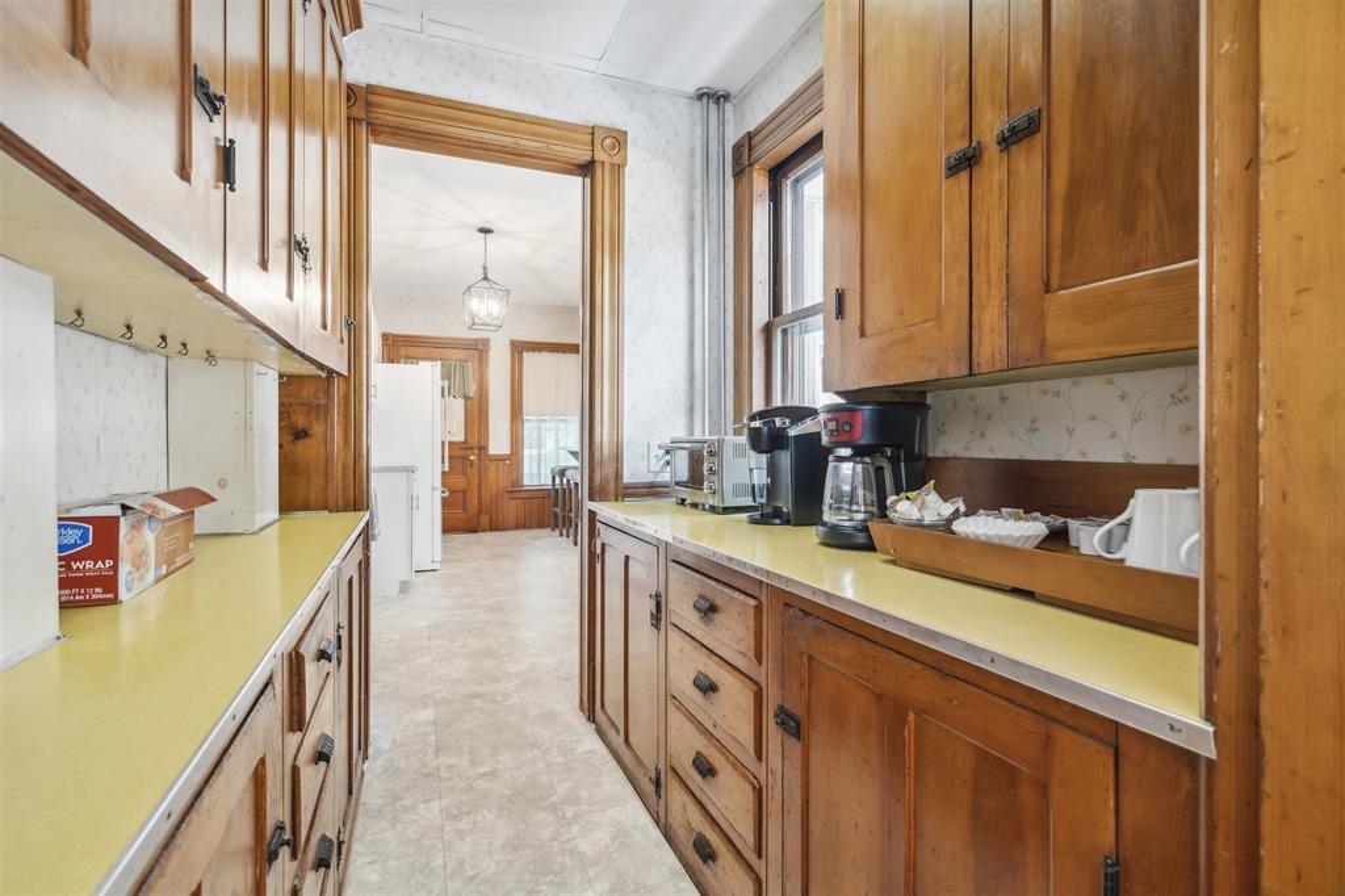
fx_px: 598
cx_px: 672
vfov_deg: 73.7
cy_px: 448
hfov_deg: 96.8
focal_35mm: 16
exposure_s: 1/1.67
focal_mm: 16
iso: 400
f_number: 8
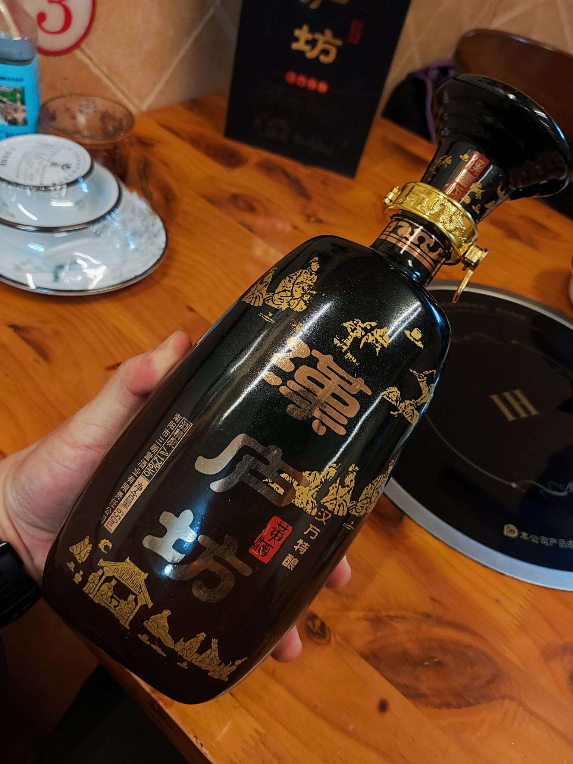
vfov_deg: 69.4
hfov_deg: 54.9
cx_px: 286
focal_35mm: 25
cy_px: 382
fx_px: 552
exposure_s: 1/19.5
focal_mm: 4.71
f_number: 1.79
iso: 297
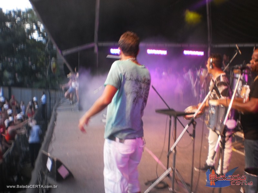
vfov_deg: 39.7
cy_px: 96
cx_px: 129
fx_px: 268
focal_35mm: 36
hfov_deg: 51.4
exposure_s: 1/30
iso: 100
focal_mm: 6.3
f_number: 3.1
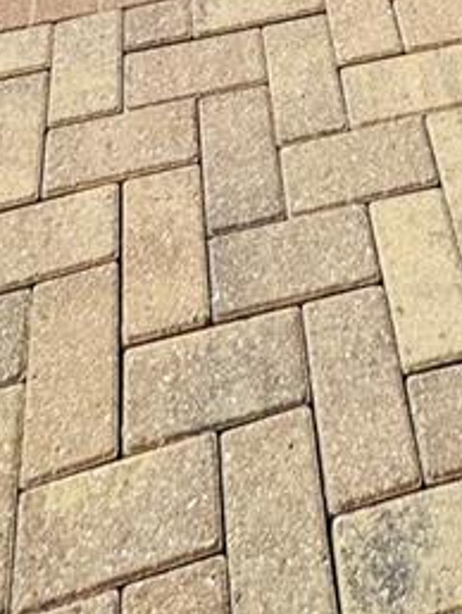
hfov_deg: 21.8
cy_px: -802
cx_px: 462
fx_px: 1155
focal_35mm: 65
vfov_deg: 16.0
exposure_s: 1/2674
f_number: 2.2
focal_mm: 2.22
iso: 40
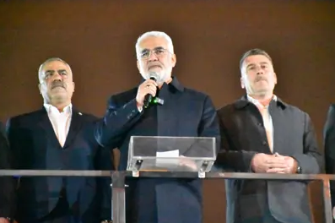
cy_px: 114
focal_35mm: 220
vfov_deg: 6.2
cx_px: 170
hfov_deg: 9.4
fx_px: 2045
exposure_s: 1/40
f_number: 5.6
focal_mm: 140
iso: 25600
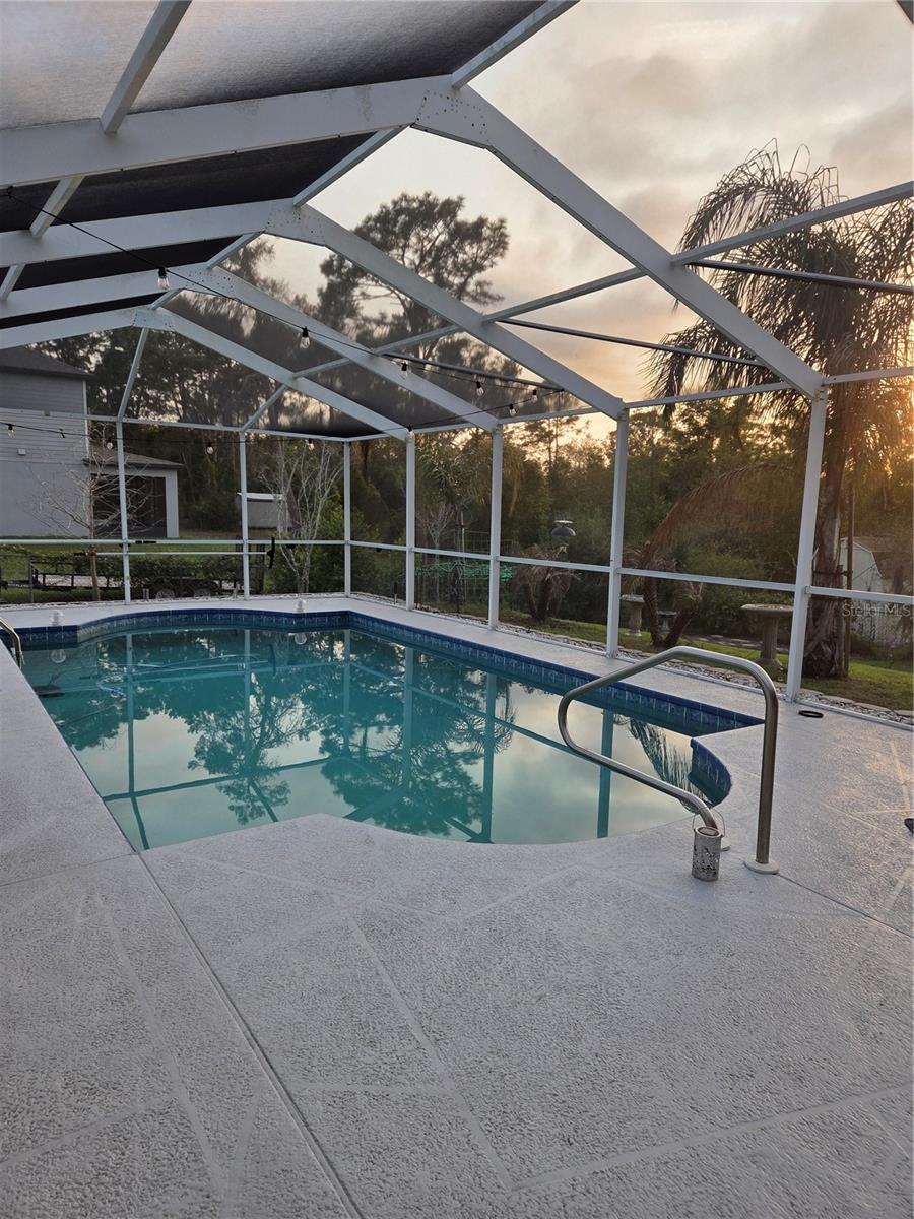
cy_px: 610
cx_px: 457
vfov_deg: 73.9
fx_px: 810
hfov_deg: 58.9
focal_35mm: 23
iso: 80
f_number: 1.8
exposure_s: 1/686
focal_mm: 5.4
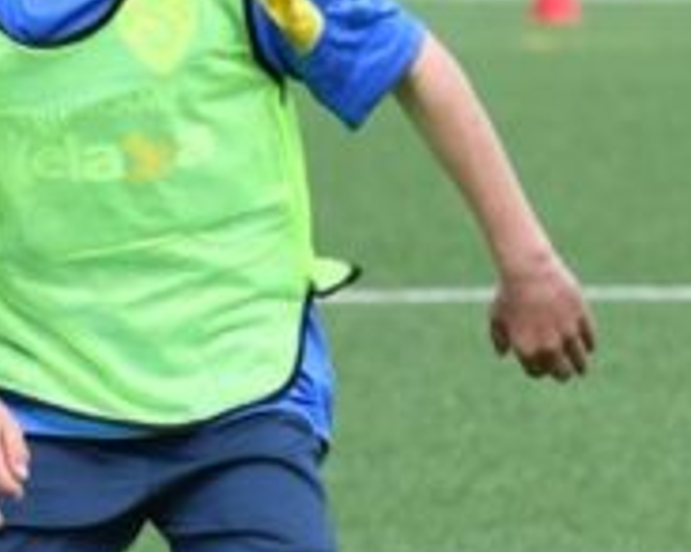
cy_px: 563
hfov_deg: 2.2
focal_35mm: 868
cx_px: -143
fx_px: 17732
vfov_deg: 1.8
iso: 1250
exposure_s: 1/1250
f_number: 8
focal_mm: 165
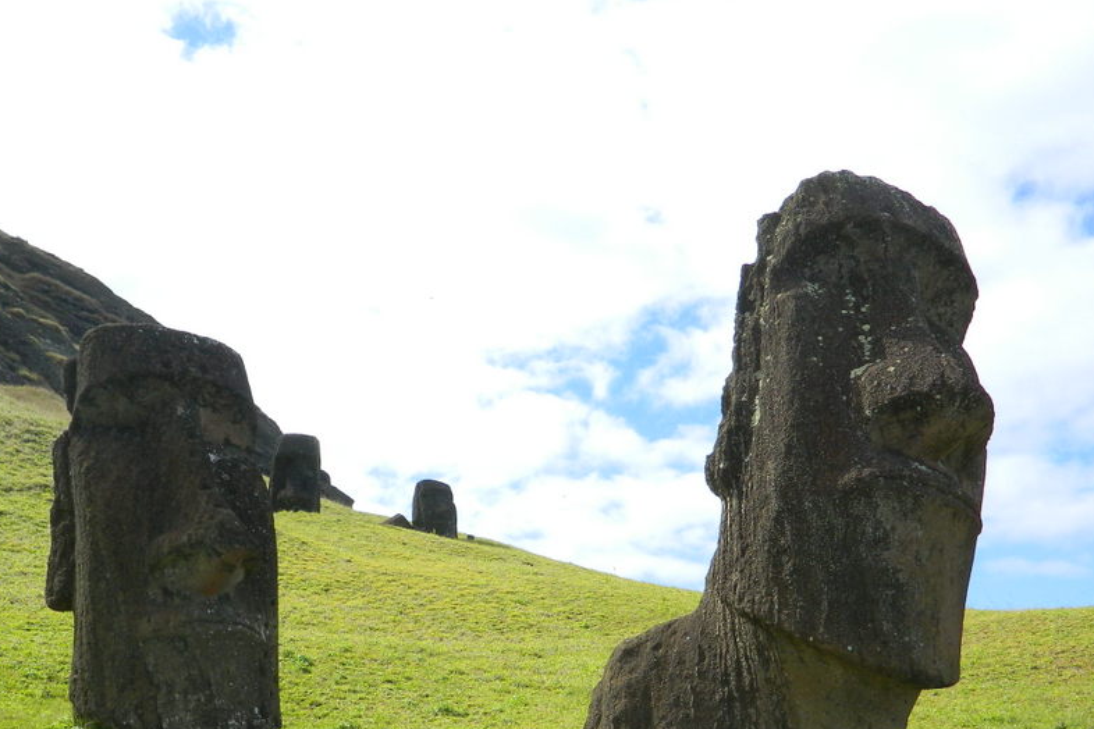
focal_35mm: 42
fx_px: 1276
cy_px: 499
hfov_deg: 46.3
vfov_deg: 31.6
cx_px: 469
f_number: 3.2
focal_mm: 5.6
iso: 110
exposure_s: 1/1000
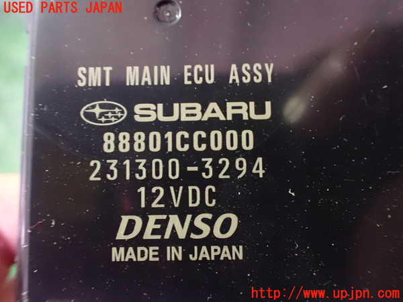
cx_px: 202
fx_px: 349
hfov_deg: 60.0
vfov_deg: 46.8
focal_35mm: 30
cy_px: 151
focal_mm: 5.4
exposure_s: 1/13
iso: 1600
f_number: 2.3
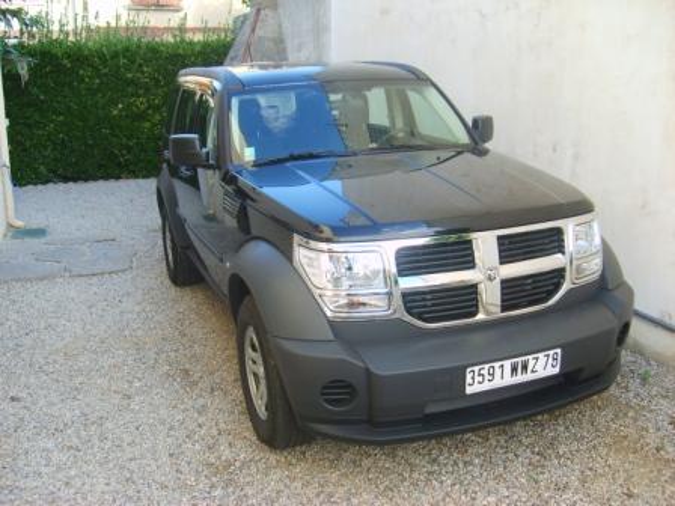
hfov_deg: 52.6
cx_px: 338
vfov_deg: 40.7
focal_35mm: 35
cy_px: 253
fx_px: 682
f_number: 2.8
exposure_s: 1/45
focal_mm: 5.8
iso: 50
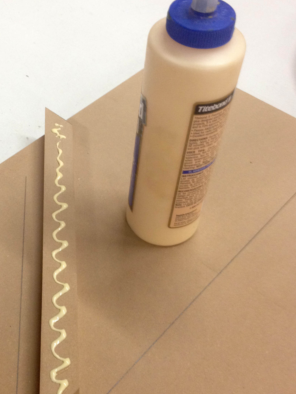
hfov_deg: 26.4
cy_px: 214
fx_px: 627
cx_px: 95
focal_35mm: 55
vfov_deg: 34.9
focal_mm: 4.28
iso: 125
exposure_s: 1/20
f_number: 2.4
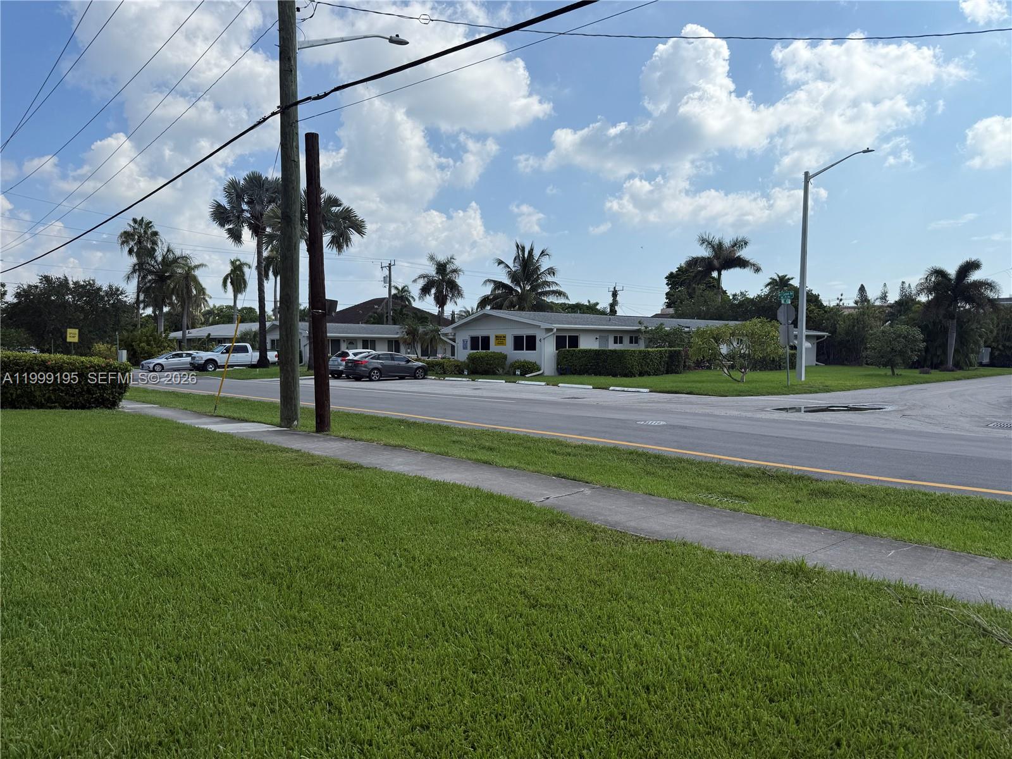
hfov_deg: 71.6
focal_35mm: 24
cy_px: 380
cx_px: 506
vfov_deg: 56.8
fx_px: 702
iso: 80
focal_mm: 6.76
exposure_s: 1/6711
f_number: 1.78
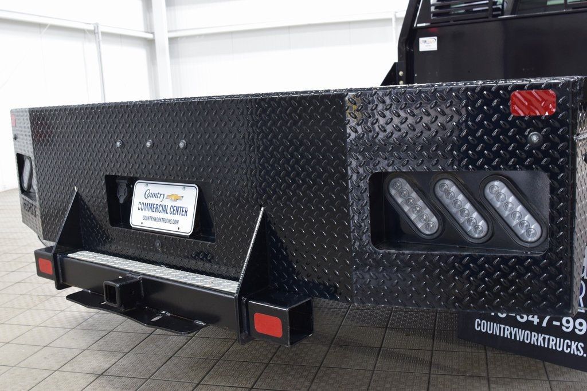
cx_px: 294
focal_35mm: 36
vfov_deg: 36.9
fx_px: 587
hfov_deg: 53.1
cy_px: 196
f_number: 6.3
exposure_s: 1/15
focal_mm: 24
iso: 1000
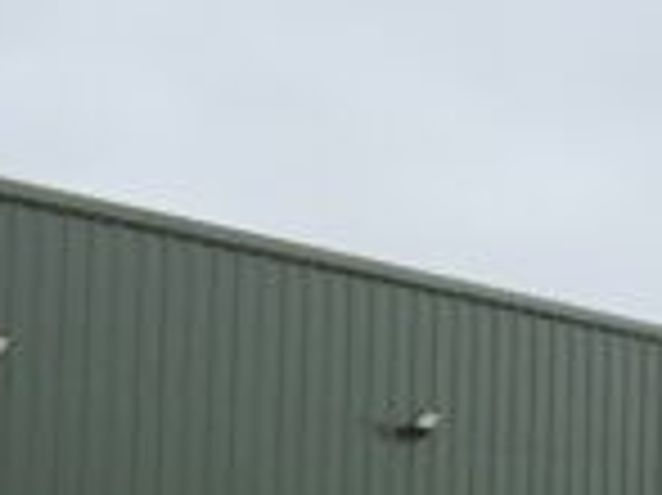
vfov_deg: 11.1
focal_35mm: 126
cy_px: 828
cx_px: -590
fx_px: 2408
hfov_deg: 13.7
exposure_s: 1/709
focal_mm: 3
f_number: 1.8
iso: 16
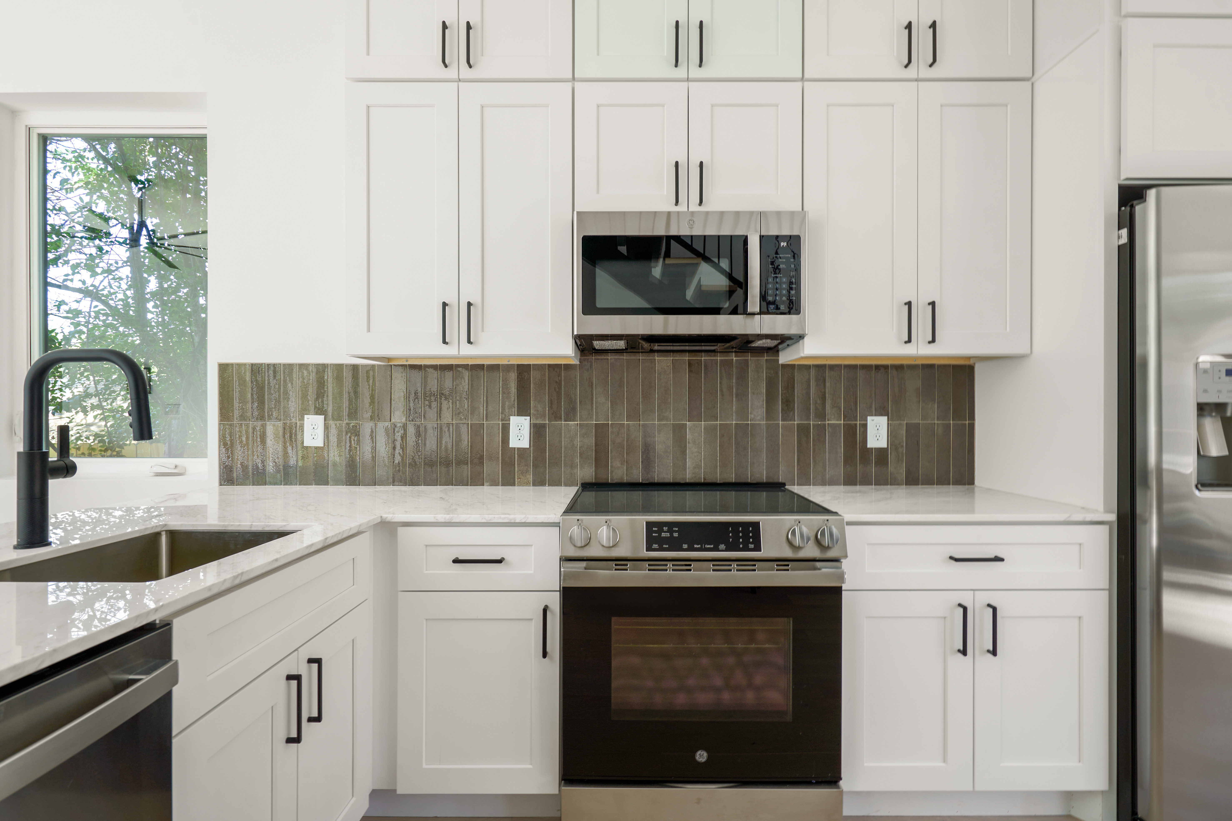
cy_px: 410
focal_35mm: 16
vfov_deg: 73.7
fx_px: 547
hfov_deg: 96.7
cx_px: 616
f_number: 8
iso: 100
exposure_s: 1/8
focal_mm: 16
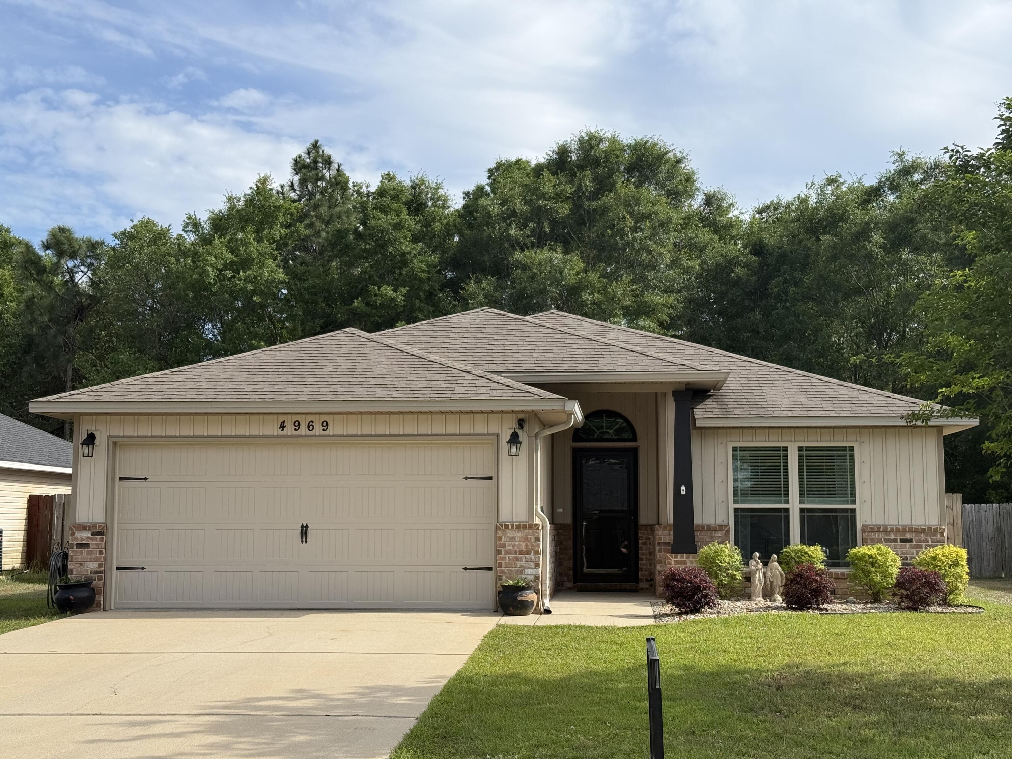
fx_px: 1403
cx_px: 506
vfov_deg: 30.3
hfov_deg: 39.7
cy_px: 380
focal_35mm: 48
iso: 64
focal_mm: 6.76
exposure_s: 1/4098
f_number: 1.78
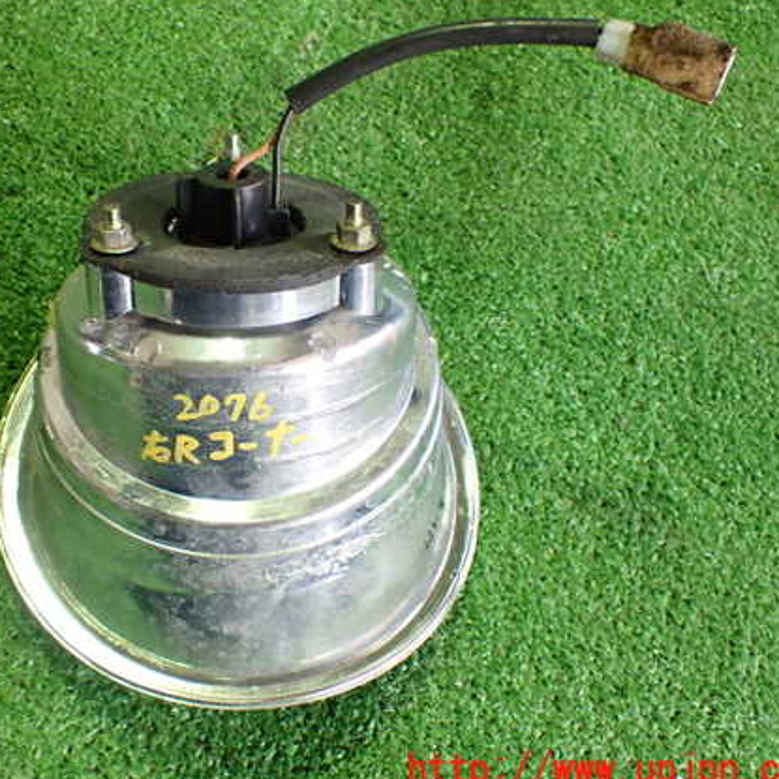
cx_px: 268
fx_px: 1171
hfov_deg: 36.5
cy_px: 372
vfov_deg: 36.8
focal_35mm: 46
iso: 800
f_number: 2.5
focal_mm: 6.37
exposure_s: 1/80
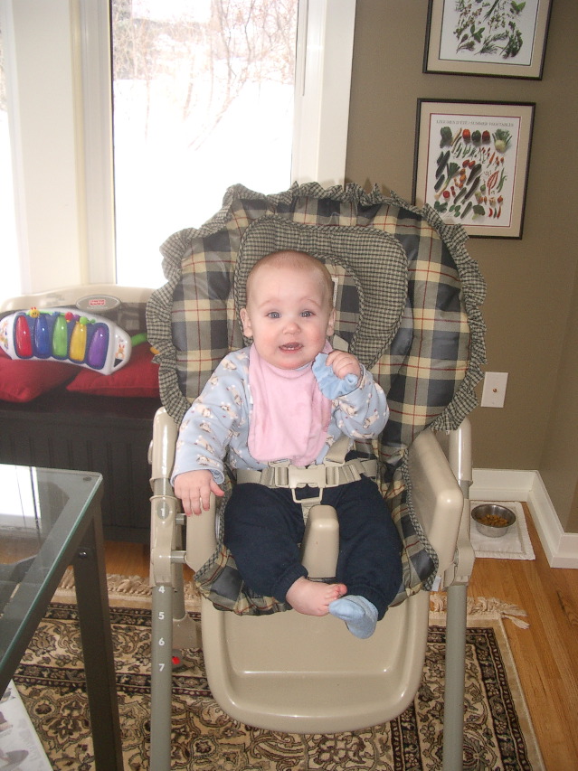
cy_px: 386
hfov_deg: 40.7
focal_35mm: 35
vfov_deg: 52.6
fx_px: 780
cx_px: 289
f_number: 2.6
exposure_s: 1/40
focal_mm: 5.8
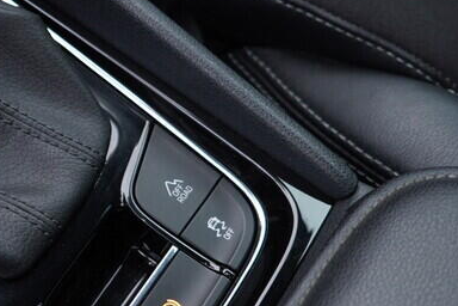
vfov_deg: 14.3
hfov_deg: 20.4
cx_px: -33
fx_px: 1221
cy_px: 151
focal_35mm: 96
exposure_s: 1/40
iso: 160
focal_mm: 24
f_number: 2.8
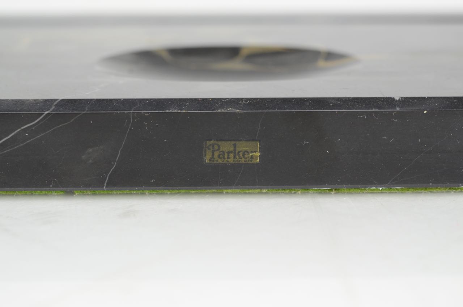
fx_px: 1155
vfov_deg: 15.1
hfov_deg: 22.7
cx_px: 232
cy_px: 154
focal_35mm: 90
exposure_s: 1/125
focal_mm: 60
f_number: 5.6
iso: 640
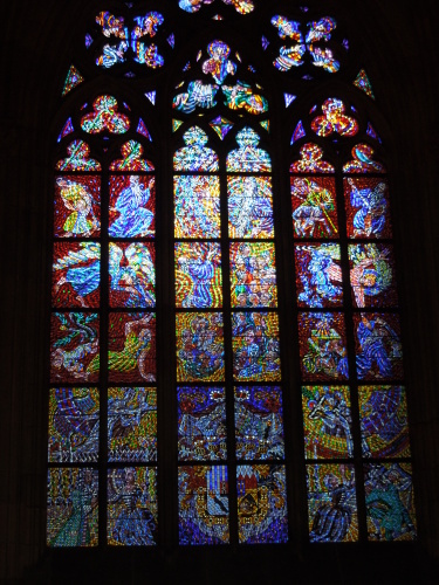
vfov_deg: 28.2
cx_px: 220
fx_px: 1167
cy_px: 292
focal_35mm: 69
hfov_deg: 21.3
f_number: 4.4
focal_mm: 12.5
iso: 400
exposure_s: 1/40
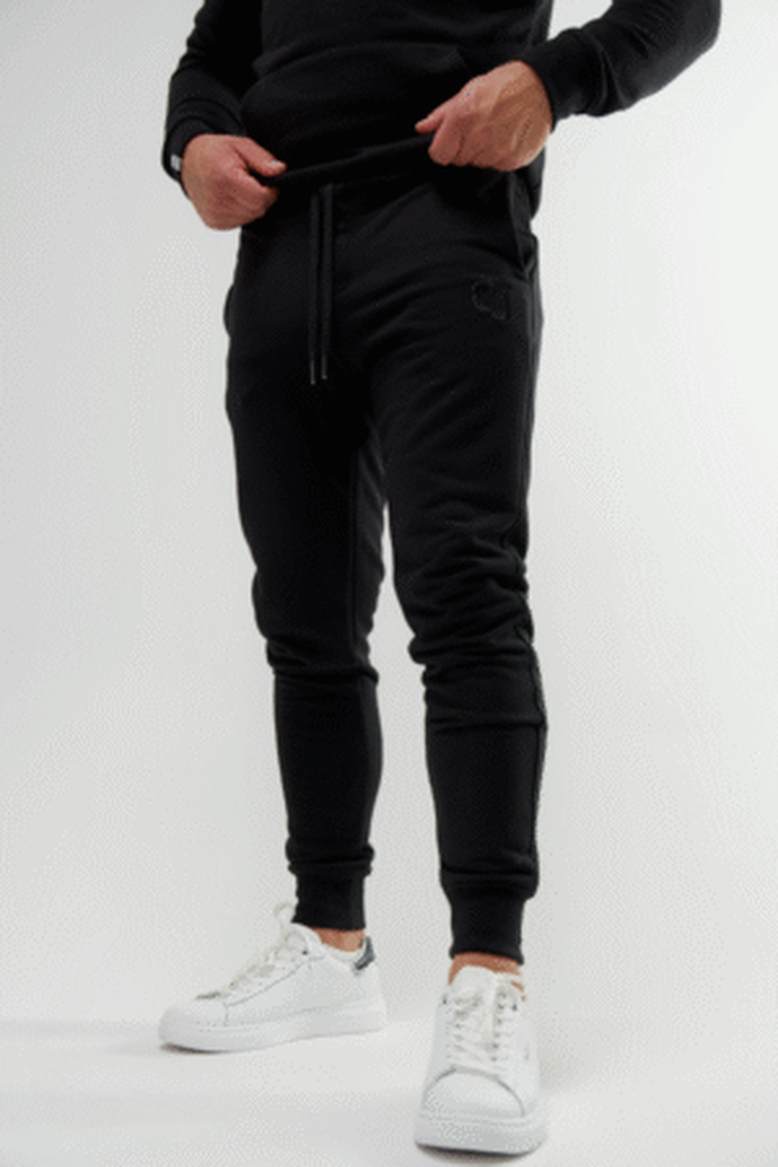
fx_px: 1459
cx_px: 389
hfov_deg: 29.9
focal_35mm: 45
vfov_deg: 43.6
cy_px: 584
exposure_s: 1/160
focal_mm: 30
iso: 400
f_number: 4
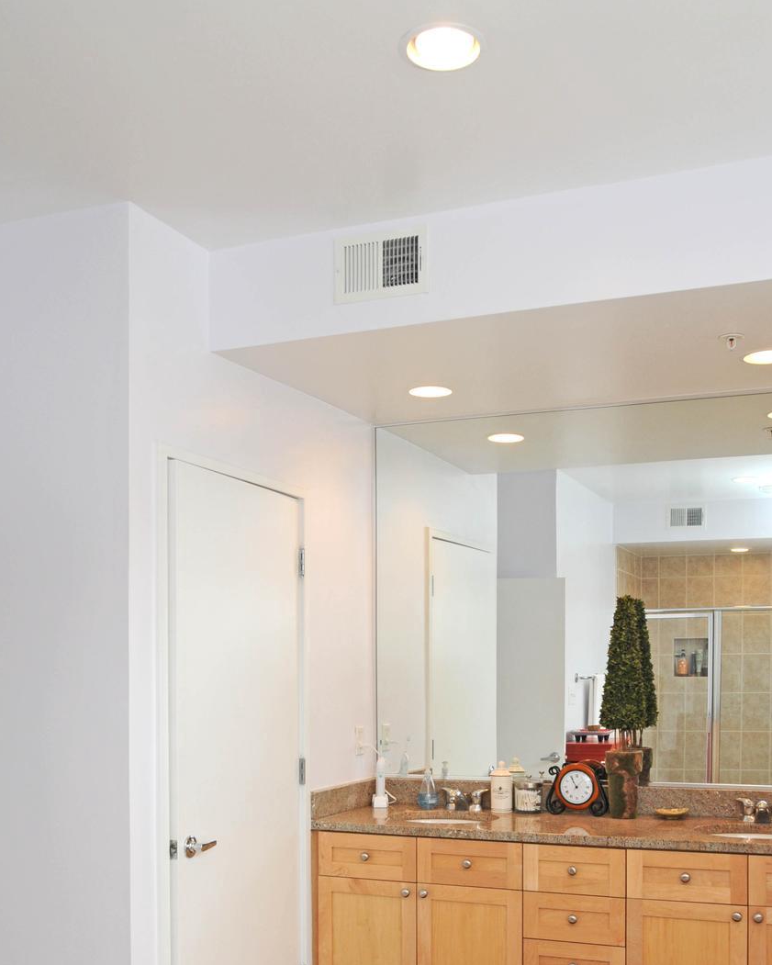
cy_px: 689
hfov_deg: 40.0
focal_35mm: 37
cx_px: 449
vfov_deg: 47.7
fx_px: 1057
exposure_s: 1/60
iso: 320
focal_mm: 18
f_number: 5.6
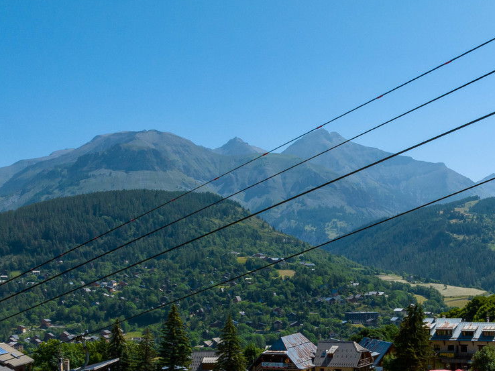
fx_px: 743
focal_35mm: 52
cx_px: 417
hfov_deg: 35.3
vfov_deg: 27.6
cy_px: 279
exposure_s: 1/240
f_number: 9
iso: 100
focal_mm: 12.3
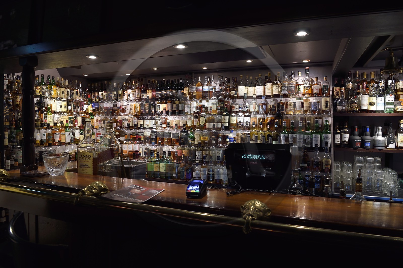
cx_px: 202
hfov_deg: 73.8
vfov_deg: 53.1
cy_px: 134
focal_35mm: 24
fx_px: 268
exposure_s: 1/6
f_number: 5.6
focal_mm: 24
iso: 1000
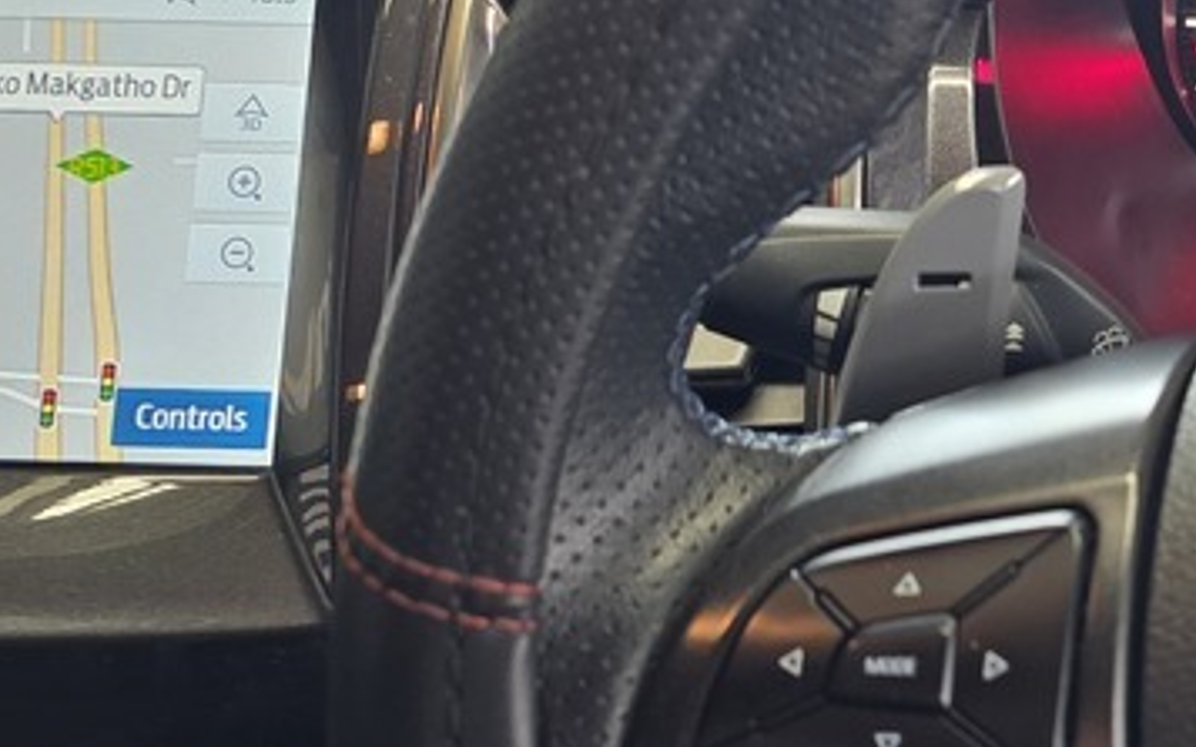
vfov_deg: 18.6
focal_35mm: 70
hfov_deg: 24.6
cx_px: 1652
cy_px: 315
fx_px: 2281
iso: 160
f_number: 1.7
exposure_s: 1/100
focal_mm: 6.25
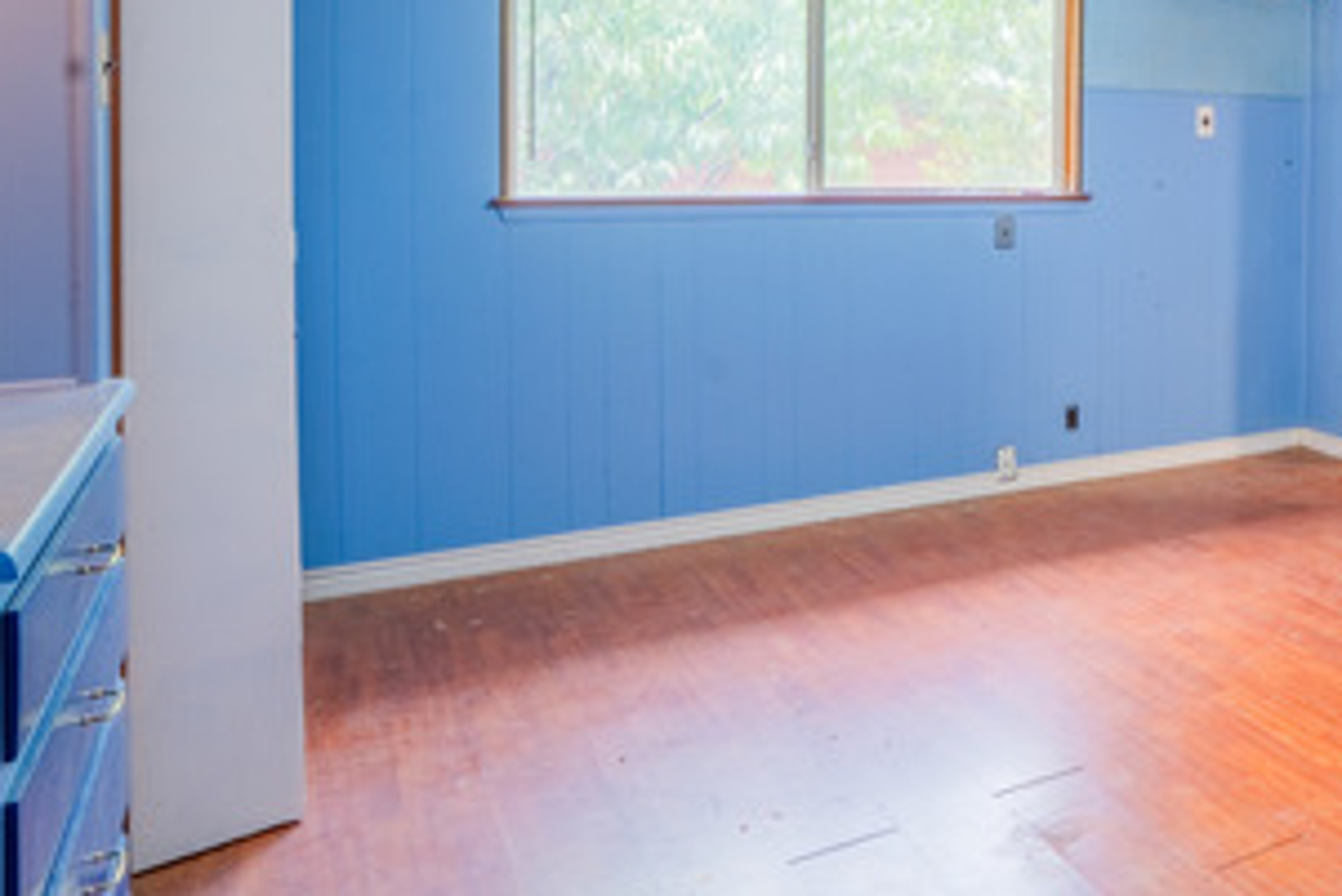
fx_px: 1268
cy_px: 185
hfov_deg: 45.9
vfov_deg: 37.6
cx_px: 1373
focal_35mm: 34
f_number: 9
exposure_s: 1/250
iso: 320
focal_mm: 16
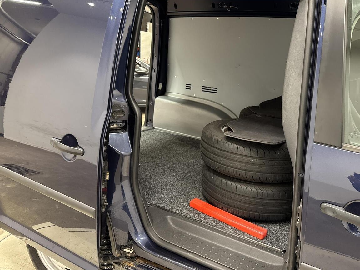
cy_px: 111
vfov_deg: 46.6
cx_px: 220
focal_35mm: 30
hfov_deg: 59.3
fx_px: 312
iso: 400
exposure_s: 1/50
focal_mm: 6.76
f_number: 1.78
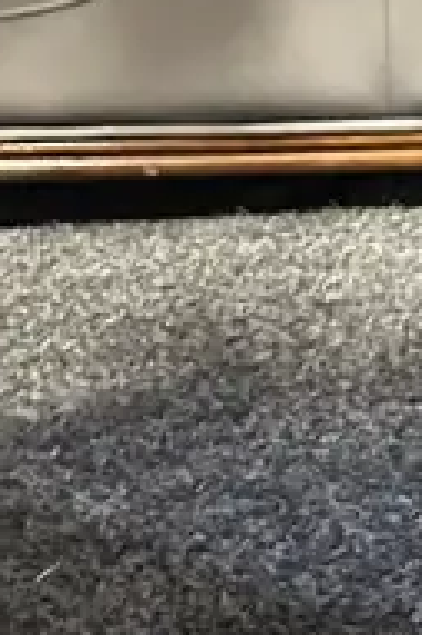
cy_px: -180
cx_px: 1153
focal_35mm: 134
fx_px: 2360
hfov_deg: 8.8
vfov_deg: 14.7
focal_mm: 6.86
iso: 800
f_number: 1.78
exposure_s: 1/33
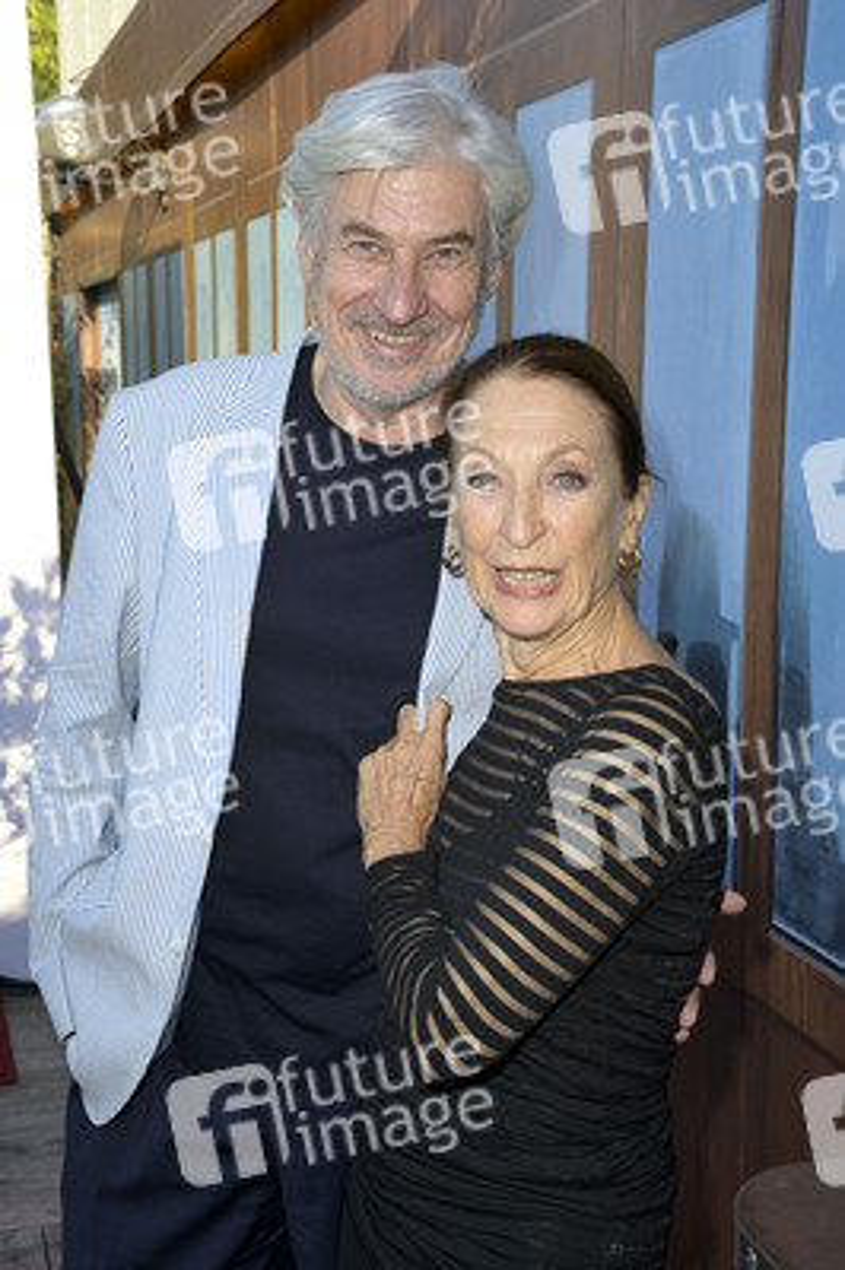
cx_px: 422
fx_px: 1693
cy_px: 635
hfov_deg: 28.0
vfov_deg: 41.1
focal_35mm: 48
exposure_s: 1/125
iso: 400
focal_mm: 48
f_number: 10
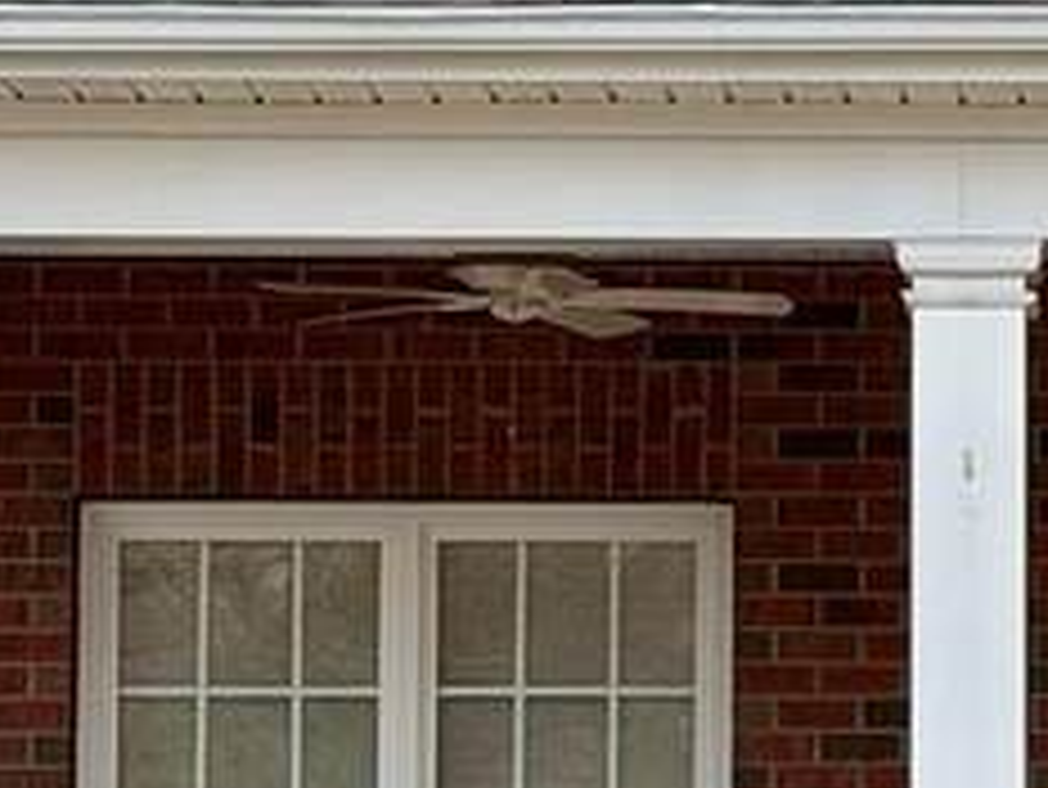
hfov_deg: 7.3
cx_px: 1714
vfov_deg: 5.6
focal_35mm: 264
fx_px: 7997
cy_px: 644
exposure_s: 1/172
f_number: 1.78
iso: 64
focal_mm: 6.76
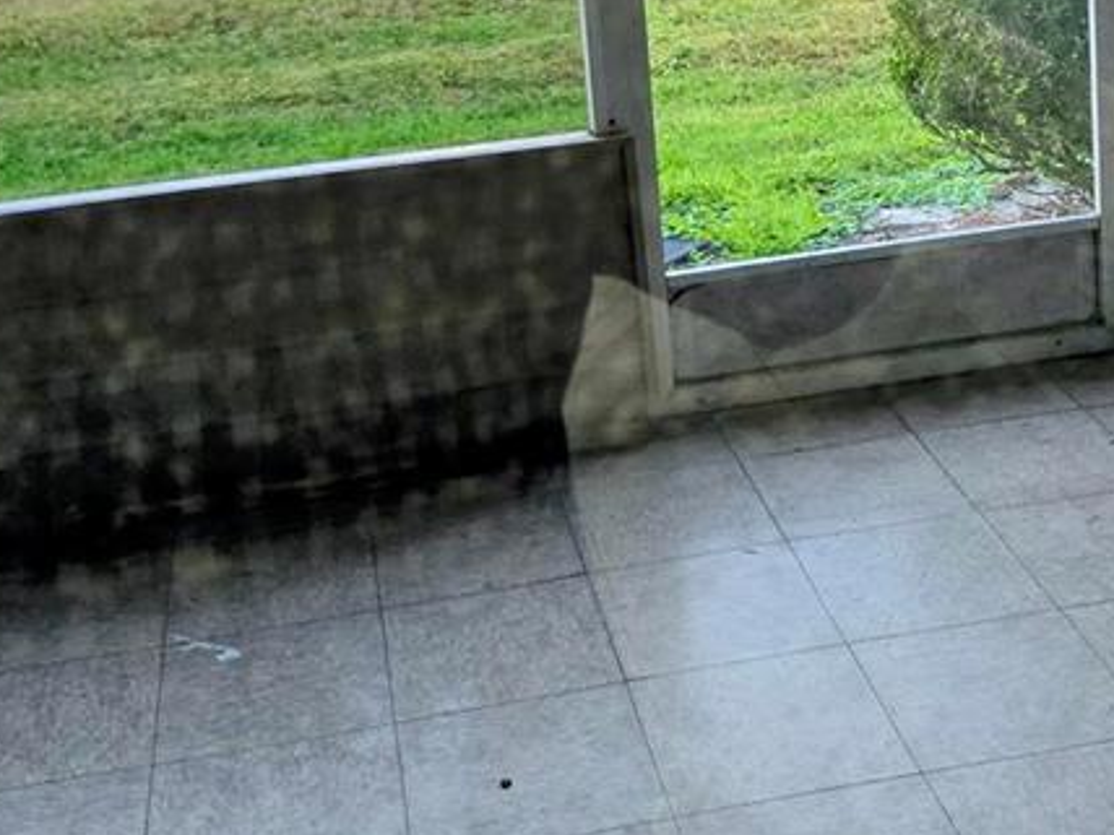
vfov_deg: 25.1
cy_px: -27
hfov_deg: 34.8
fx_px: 1770
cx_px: 669
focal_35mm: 55
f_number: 1.8
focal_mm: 5.4
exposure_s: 1/120
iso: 400
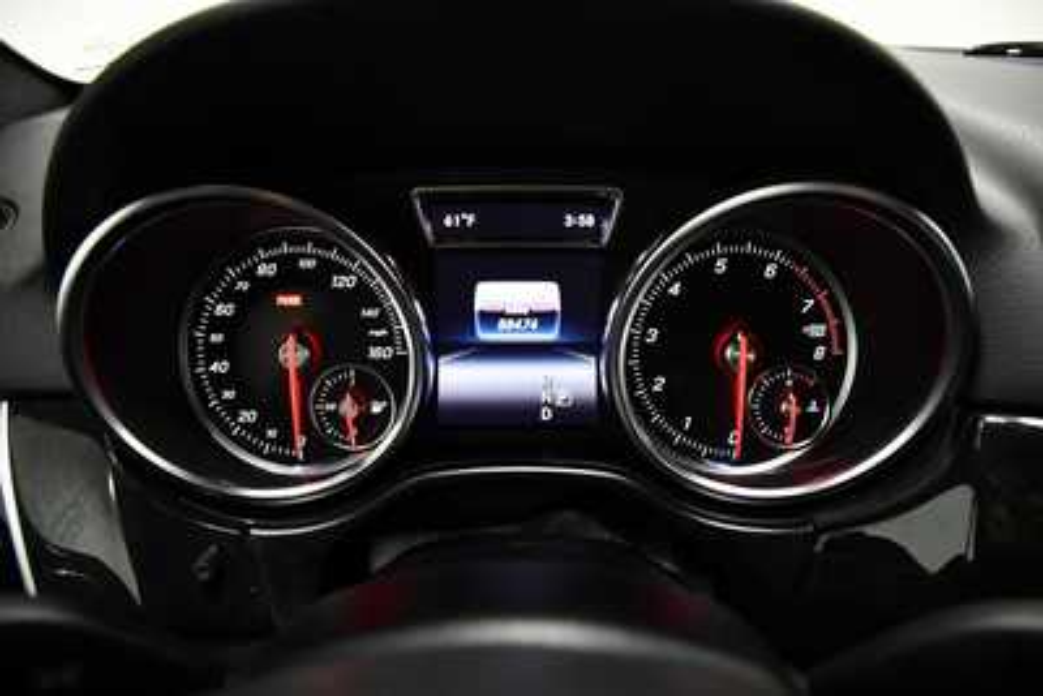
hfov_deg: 67.4
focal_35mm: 27
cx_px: 522
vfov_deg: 48.0
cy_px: 348
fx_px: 782
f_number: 3.5
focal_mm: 18
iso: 3200
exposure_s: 1/125
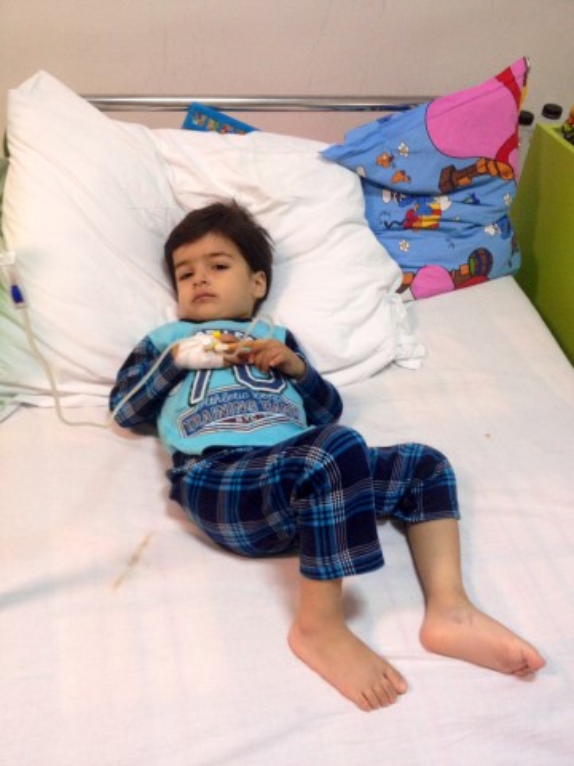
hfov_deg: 40.7
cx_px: 287
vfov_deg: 52.6
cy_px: 383
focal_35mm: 35
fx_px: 774
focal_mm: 4.28
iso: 160
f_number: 2.4
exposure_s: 1/20
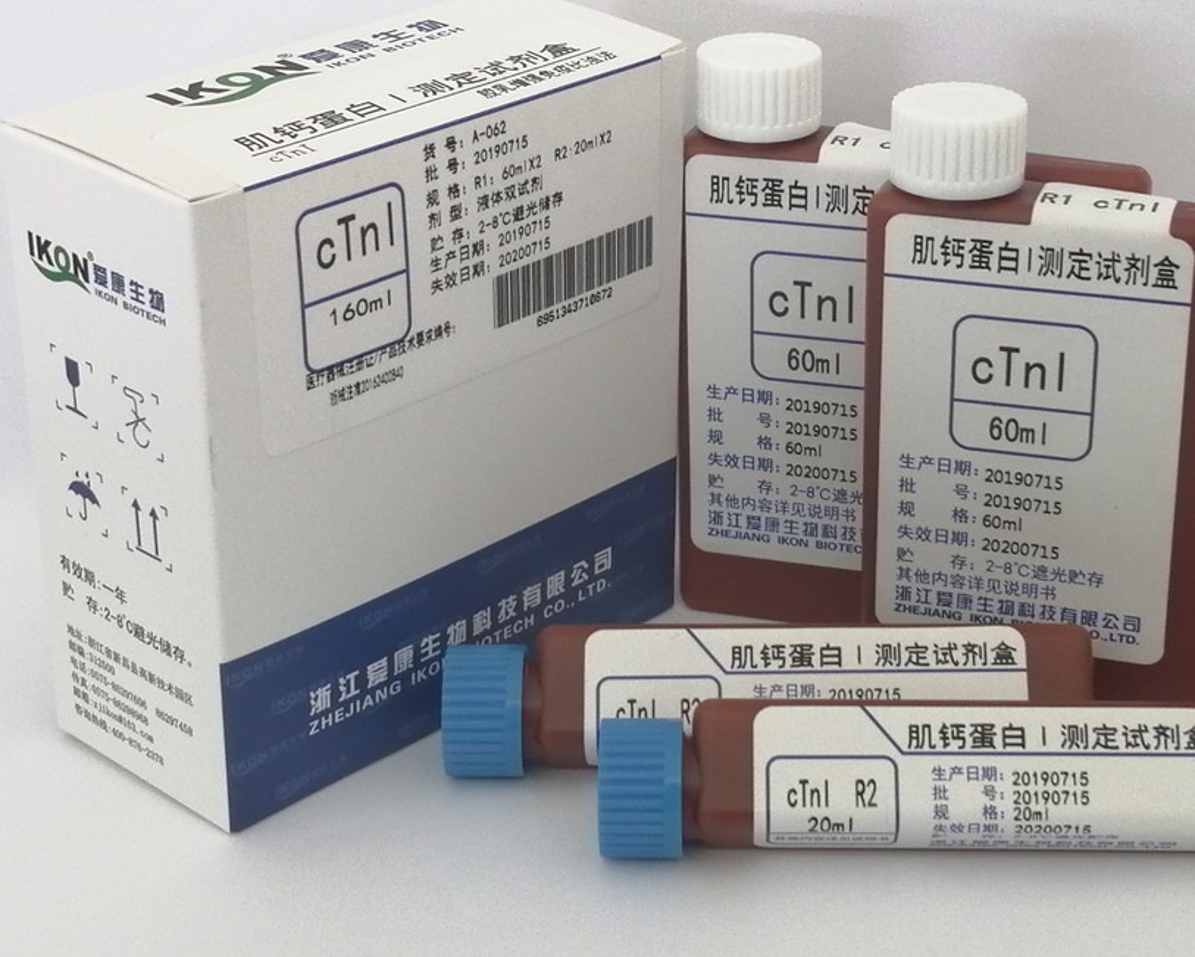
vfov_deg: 21.3
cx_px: 695
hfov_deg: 26.4
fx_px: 2547
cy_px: 428
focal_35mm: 72
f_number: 1.8
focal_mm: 3.64
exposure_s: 1/30
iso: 80
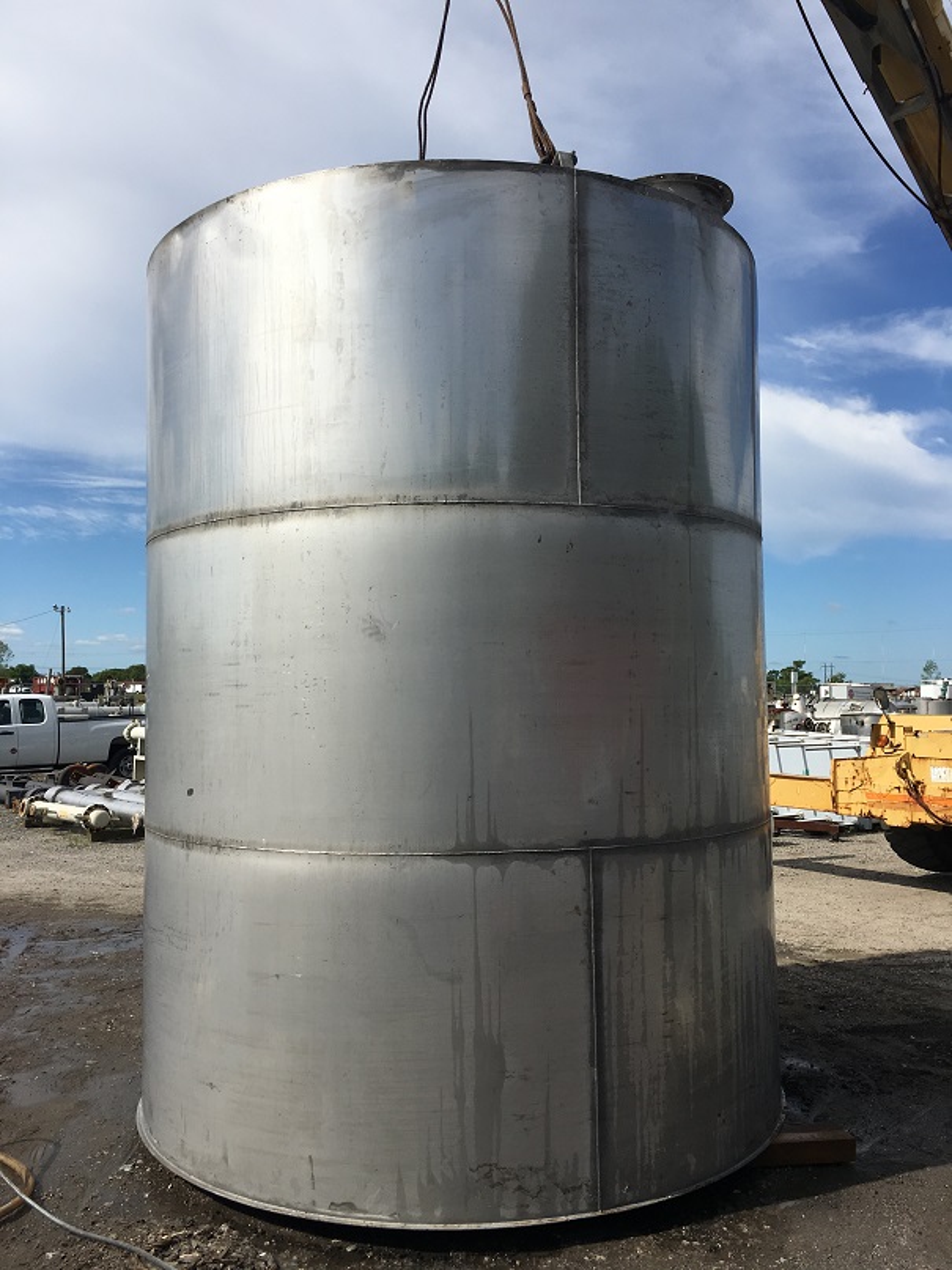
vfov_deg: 61.7
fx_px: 1064
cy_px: 635
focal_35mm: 29
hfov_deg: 48.2
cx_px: 476
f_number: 2.2
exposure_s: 1/2404
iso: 25
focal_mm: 4.15
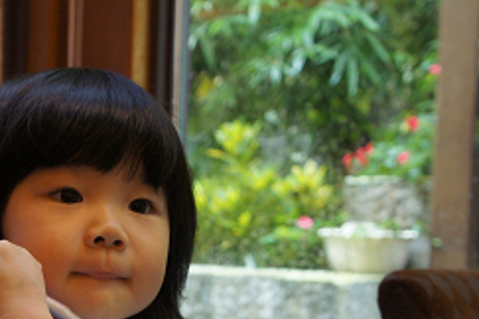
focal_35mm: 77
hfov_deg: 26.0
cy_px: 295
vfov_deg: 17.4
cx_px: 126
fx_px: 1025
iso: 1000
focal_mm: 25
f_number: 4
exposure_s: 1/40
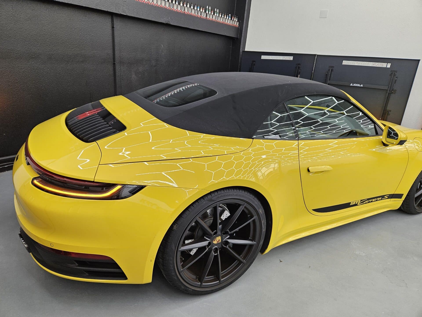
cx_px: 211
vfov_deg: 58.9
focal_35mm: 23
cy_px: 158
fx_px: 280
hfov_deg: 73.9
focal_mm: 5.4
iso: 64
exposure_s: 1/100
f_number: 1.8
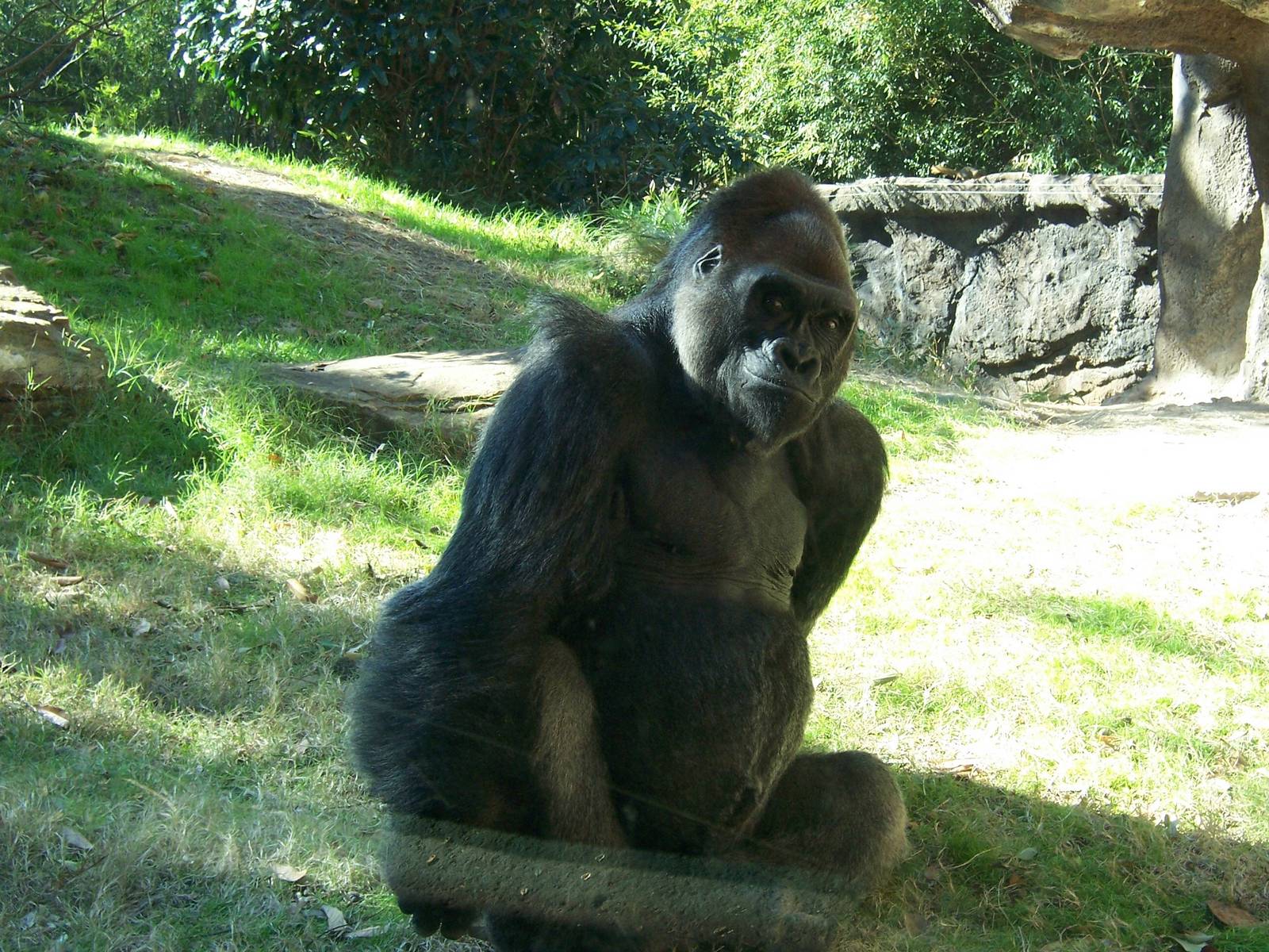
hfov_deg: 32.2
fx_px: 2200
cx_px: 634
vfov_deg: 24.4
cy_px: 476
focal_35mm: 60
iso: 140
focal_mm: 10
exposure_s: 1/60
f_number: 4.8
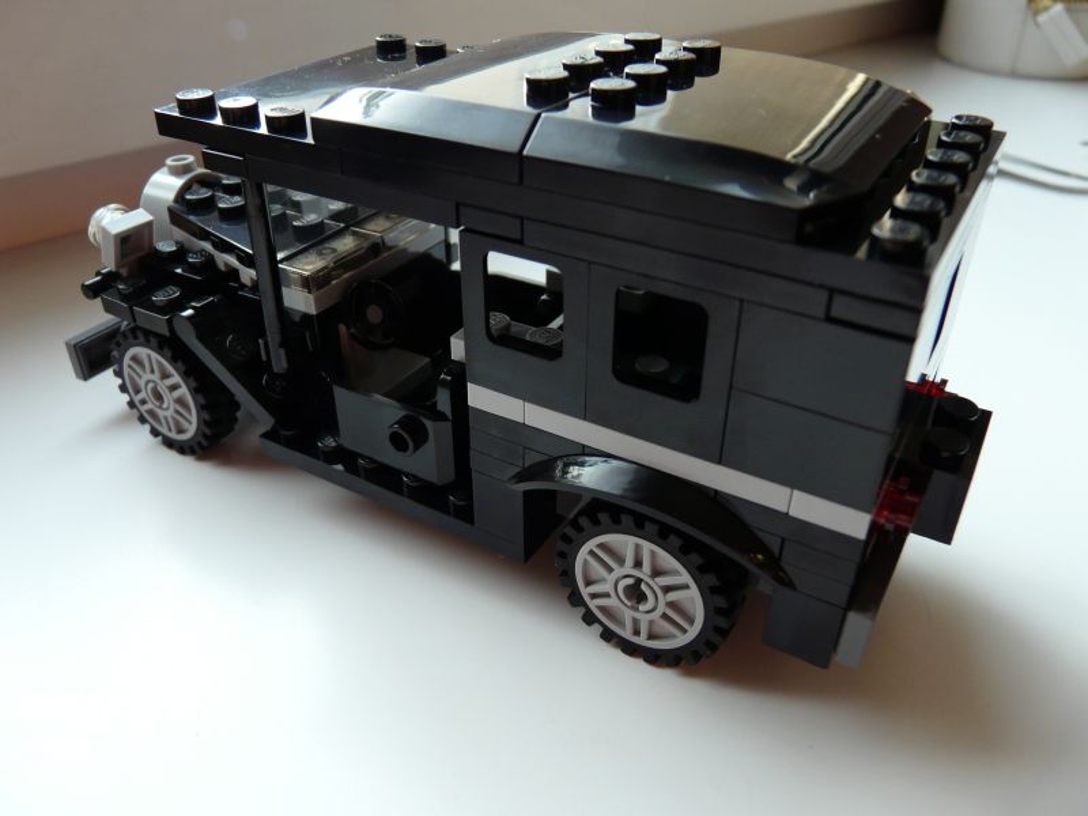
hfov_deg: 63.4
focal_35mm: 28
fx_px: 880
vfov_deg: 49.7
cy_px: 408
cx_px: 544
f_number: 2.8
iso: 100
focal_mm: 4.6
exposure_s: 1/50
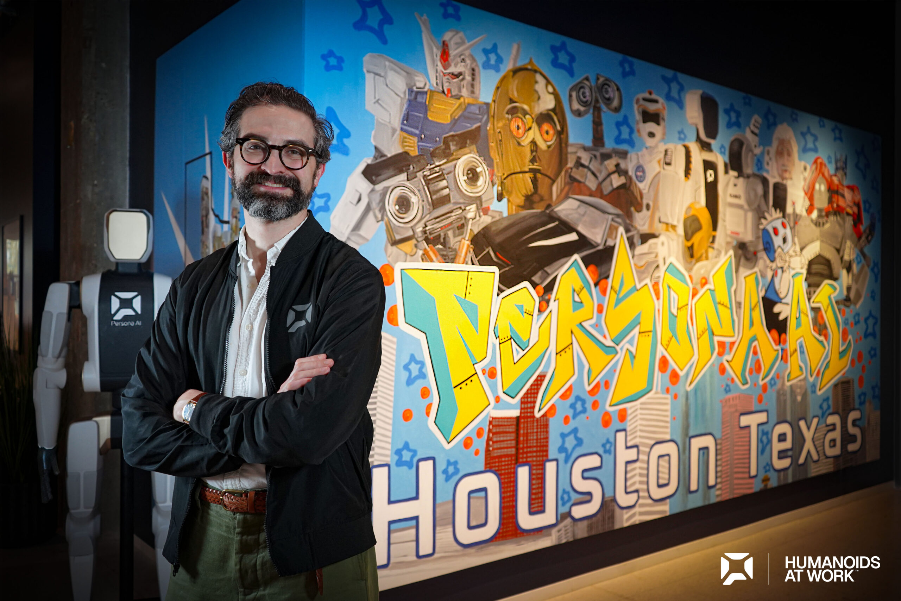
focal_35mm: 31
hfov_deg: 60.3
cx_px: 450
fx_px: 776
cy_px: 300
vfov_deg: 42.3
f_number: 4
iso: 2000
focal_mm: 31
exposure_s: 1/160
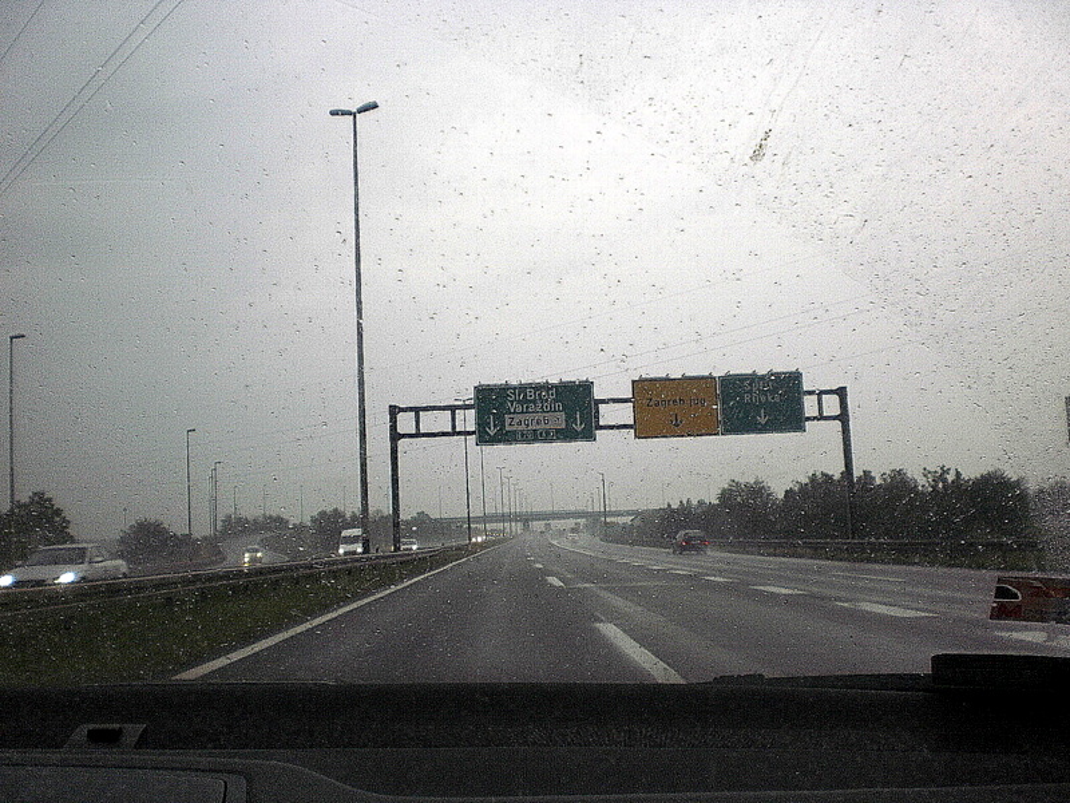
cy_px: 402
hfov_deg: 49.0
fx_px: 1175
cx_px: 535
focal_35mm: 38
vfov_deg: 37.7
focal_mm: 6.3
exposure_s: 1/250
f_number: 3.1
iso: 200
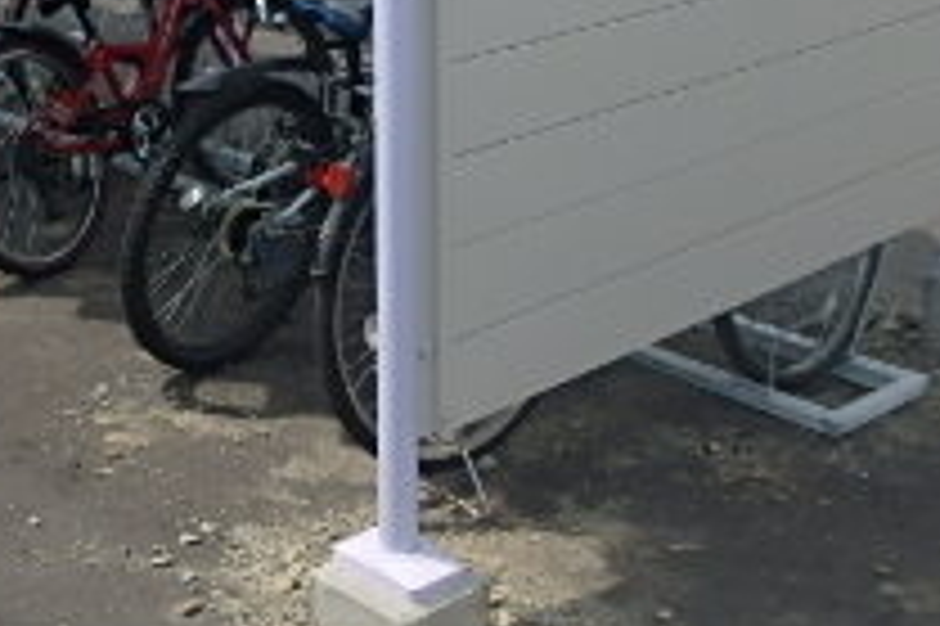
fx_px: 1748
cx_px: -67
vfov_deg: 19.0
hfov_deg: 27.7
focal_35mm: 67
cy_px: -144
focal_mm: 3.7
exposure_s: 1/1000
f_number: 3.5
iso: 125
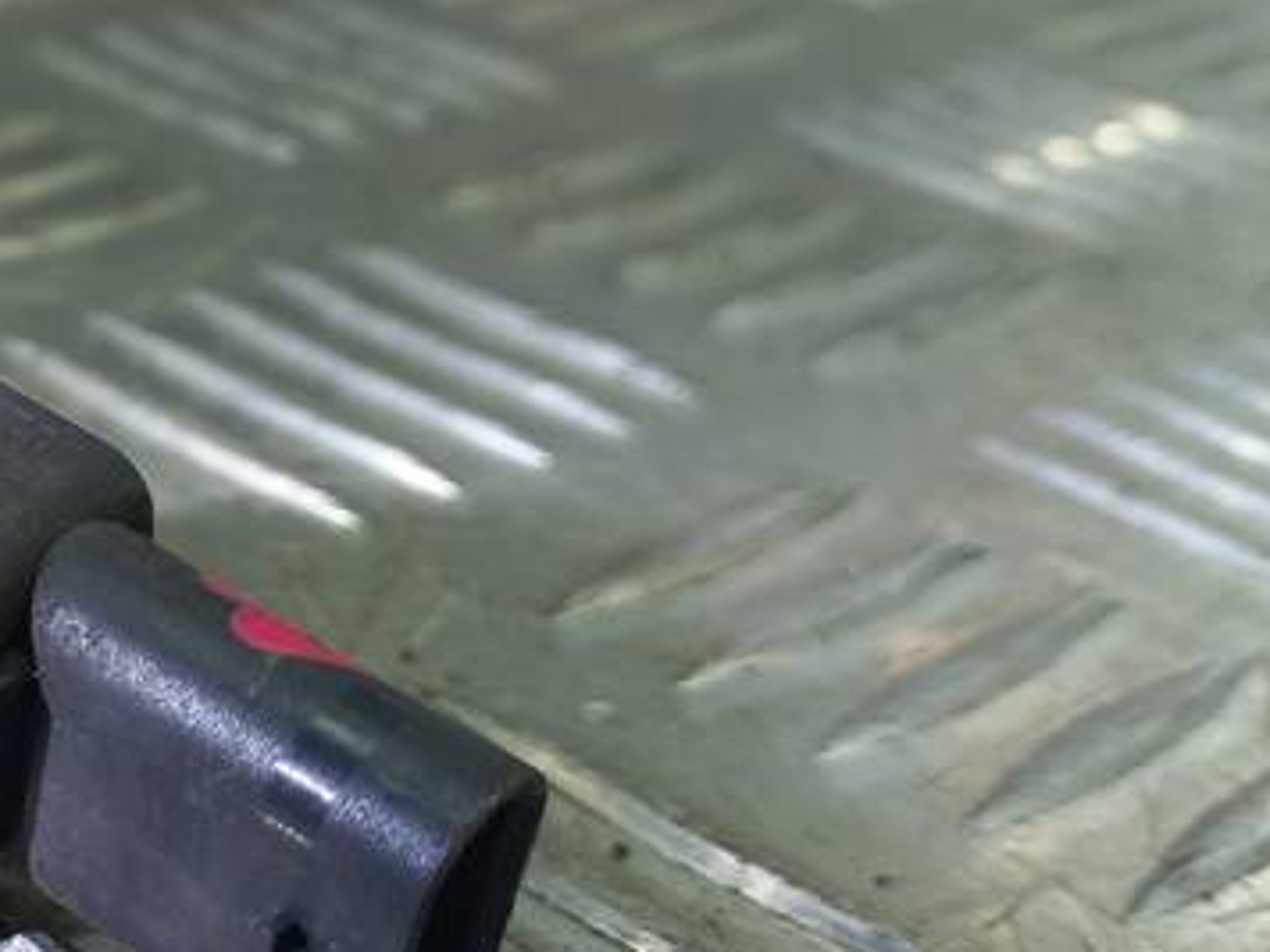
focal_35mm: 72
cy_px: 595
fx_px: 2642
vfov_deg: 20.4
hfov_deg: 24.6
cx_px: -235
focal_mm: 4.6
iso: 50
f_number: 1.8
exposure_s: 1/50
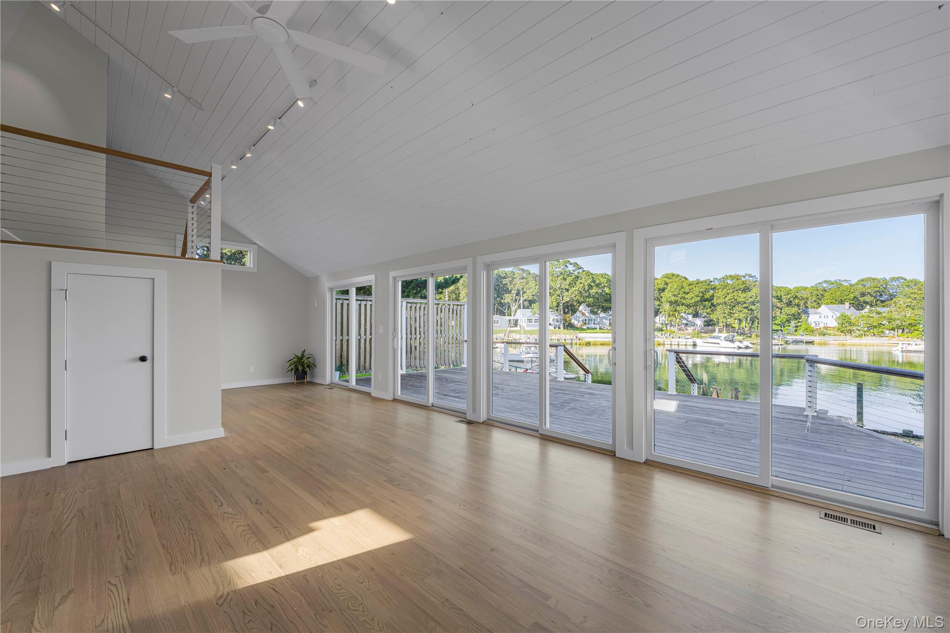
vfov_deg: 81.2
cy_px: 316
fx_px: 369
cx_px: 475
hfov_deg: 104.3
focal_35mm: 14
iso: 250
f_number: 9
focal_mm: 14
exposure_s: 1/20
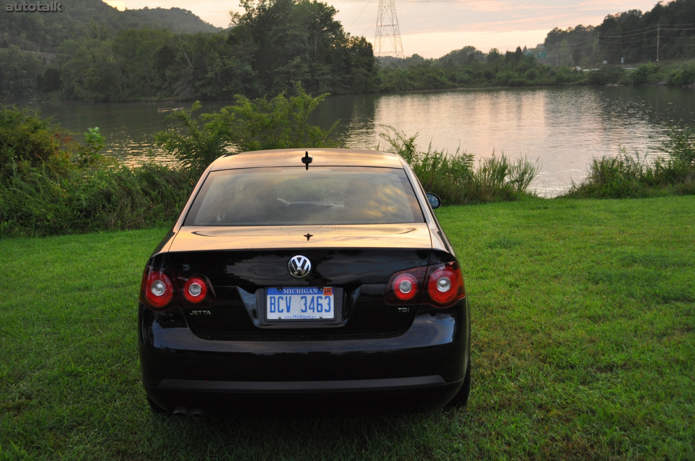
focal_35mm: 39
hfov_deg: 49.6
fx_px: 752
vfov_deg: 34.1
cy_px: 230
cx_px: 348
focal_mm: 26
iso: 800
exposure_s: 1/50
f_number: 4.2
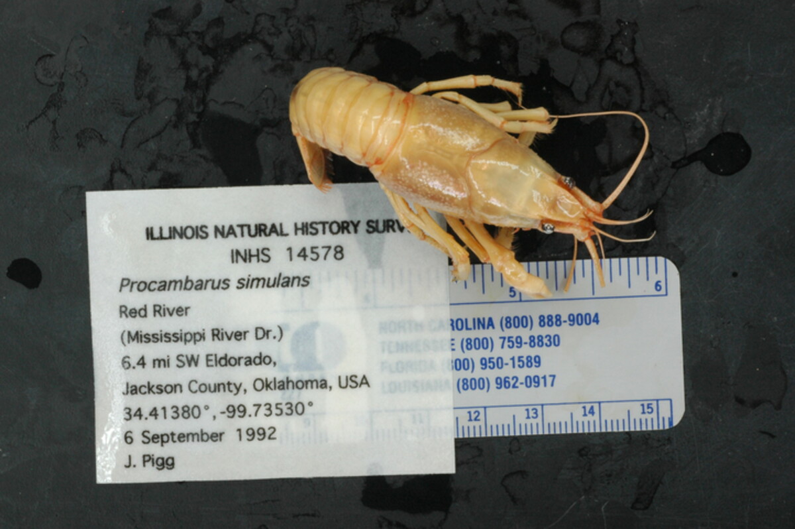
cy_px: 264
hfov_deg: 22.6
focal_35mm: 90
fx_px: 1986
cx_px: 398
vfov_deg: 15.2
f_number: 36
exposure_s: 1/1.6
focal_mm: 60
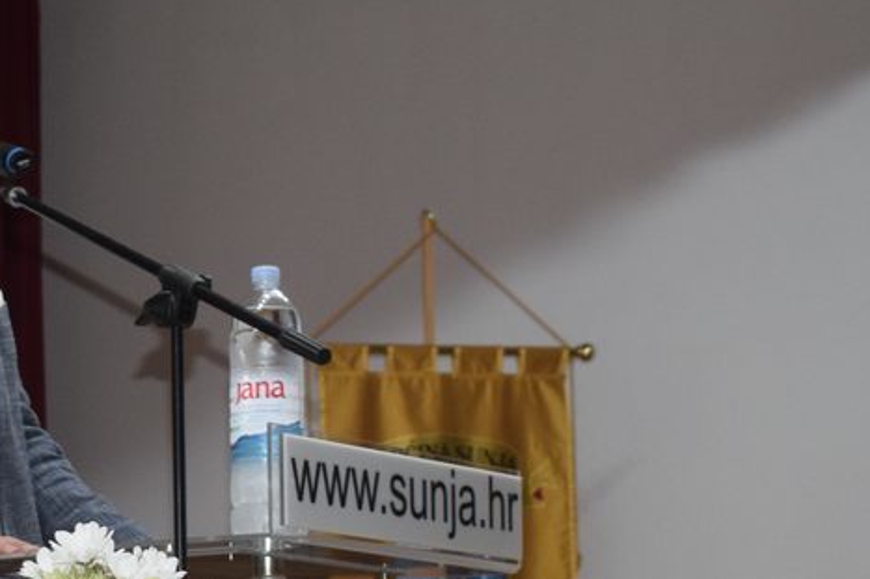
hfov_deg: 15.5
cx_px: 116
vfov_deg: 10.4
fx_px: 3165
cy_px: 488
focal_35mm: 131
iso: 1250
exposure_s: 1/60
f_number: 4.5
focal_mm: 34
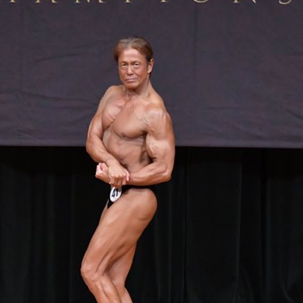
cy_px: 186
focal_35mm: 477
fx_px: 4724
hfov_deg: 3.7
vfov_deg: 3.7
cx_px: 98
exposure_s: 1/400
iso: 5000
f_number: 5.6
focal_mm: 180
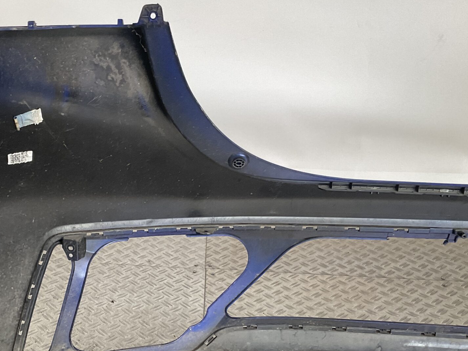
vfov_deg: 27.7
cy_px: 254
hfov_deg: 36.2
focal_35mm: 52
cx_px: 137
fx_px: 703
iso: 64
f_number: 1.8
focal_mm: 3
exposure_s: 1/120
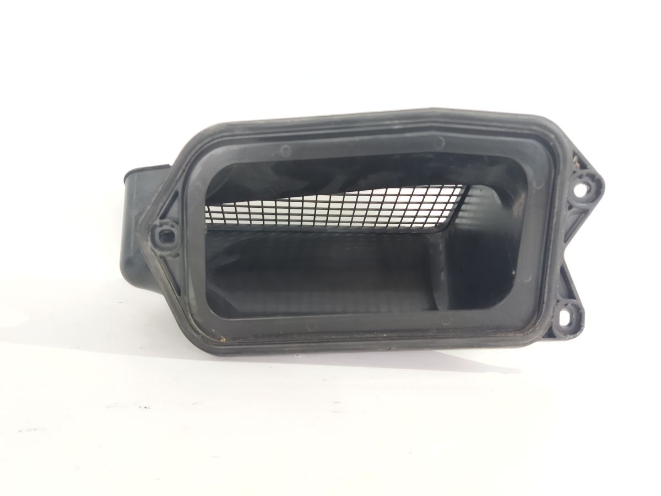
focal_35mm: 27
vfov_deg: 51.4
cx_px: 330
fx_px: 516
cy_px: 248
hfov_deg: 65.3
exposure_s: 1/50
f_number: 1.79
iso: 275
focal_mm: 4.71
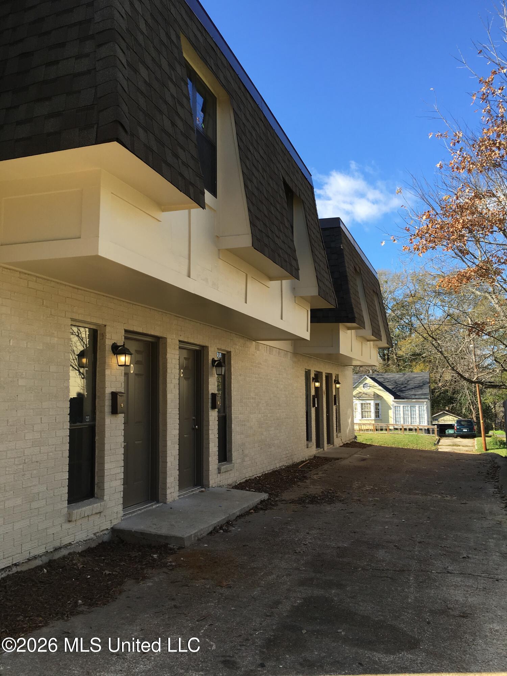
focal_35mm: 29
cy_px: 338
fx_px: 566
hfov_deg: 48.2
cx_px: 254
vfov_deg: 61.7
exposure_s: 1/610
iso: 25
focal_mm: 4.15
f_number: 2.2
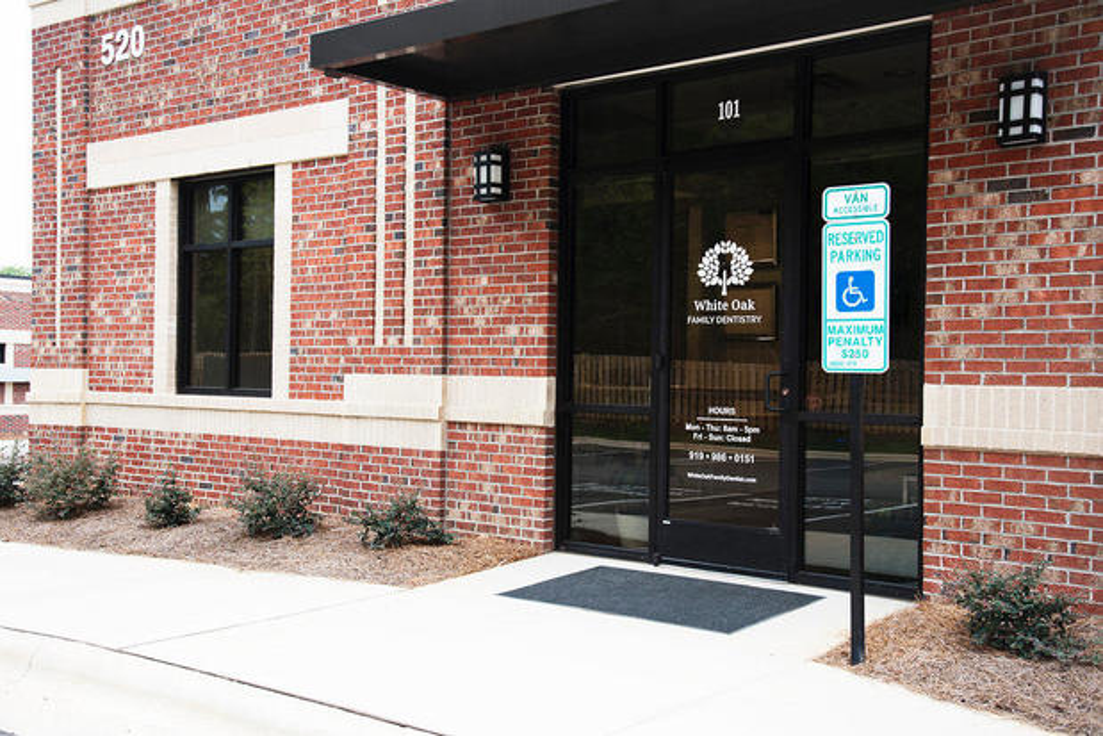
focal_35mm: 40
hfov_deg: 48.4
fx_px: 1226
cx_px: 552
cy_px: 368
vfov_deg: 33.4
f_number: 7.1
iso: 400
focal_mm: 40
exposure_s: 1/200
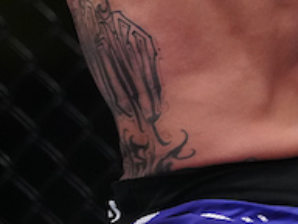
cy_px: -152
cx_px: -225
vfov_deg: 1.9
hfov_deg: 2.5
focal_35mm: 798
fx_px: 6870
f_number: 2.8
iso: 3200
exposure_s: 1/1000
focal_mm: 133
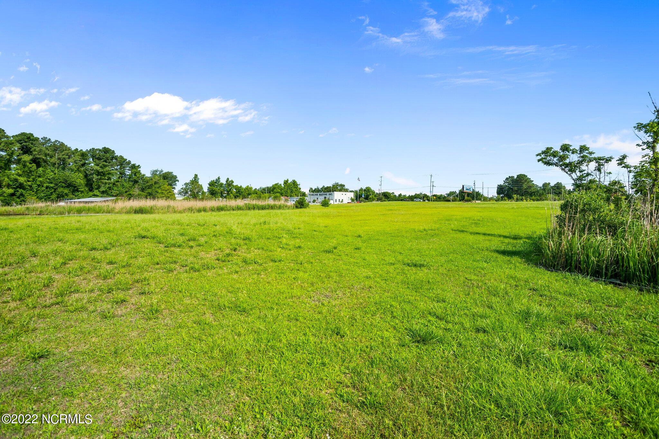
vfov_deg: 70.4
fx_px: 311
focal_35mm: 17
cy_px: 220
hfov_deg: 93.3
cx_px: 330
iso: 125
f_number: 8
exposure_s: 1/800
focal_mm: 17
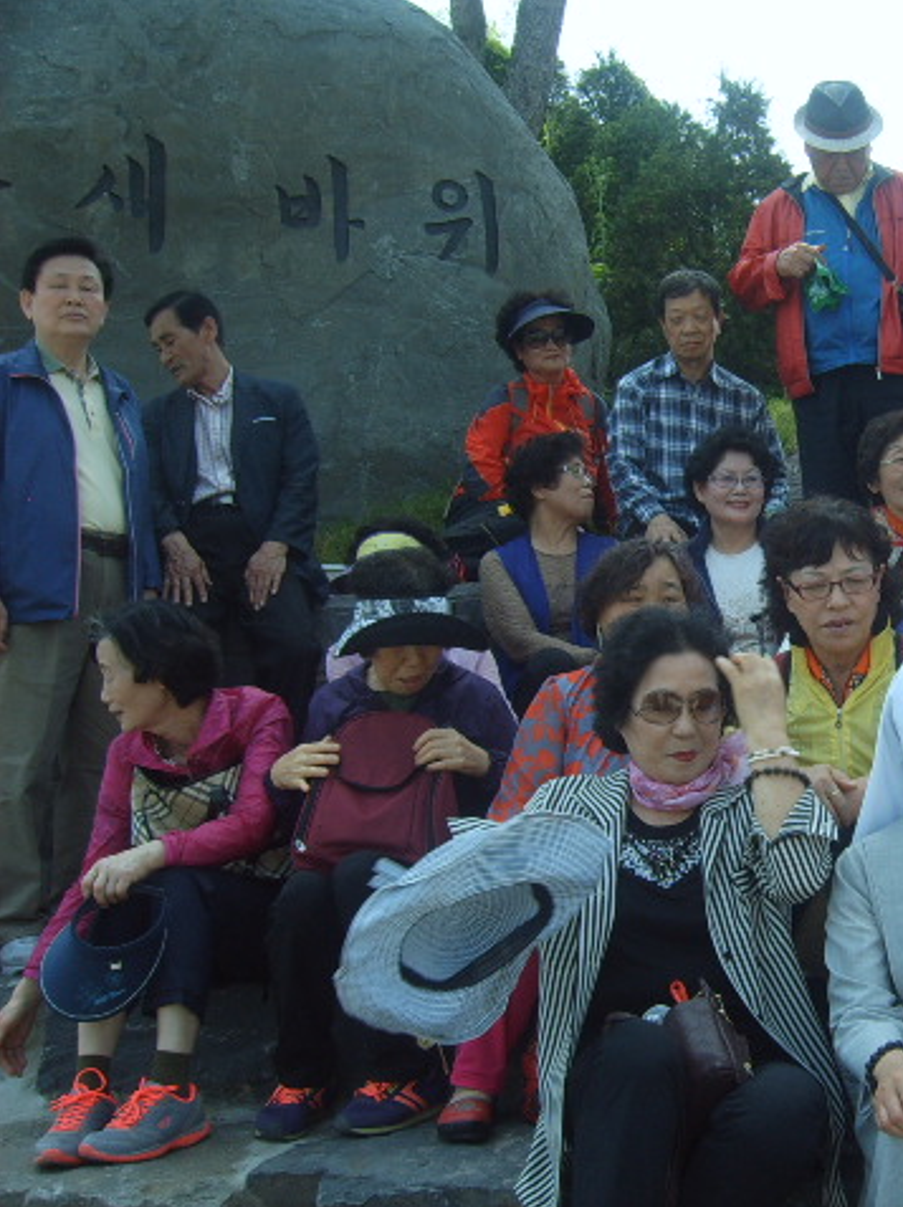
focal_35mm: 47
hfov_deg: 29.6
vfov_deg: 40.5
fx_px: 1637
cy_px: 602
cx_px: 807
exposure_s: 1/125
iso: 50
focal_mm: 5.8
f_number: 5.8
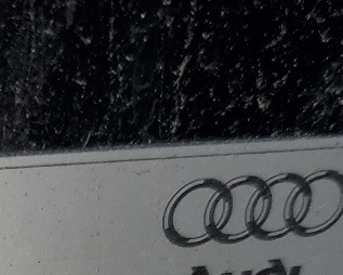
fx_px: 1300
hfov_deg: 14.2
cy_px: 464
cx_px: -157
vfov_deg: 11.4
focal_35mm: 128
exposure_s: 1/123
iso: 50
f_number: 1.5
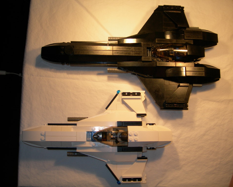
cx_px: 115
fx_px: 276
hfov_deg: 45.8
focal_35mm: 40
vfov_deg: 37.3
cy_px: 93
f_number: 2.8
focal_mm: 7.8
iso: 50
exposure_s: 1/87.4
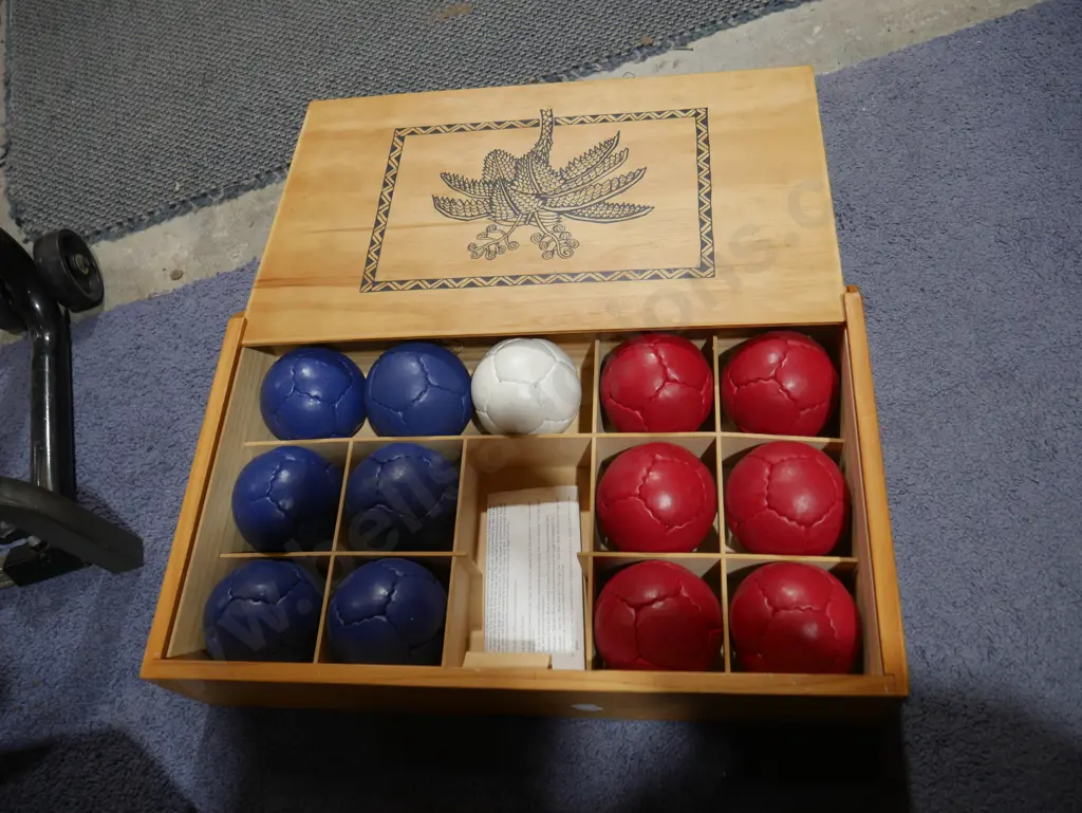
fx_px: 876
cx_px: 541
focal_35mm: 28
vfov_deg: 49.8
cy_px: 406
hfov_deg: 63.4
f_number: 3.5
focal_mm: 14
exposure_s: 1/60
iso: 200
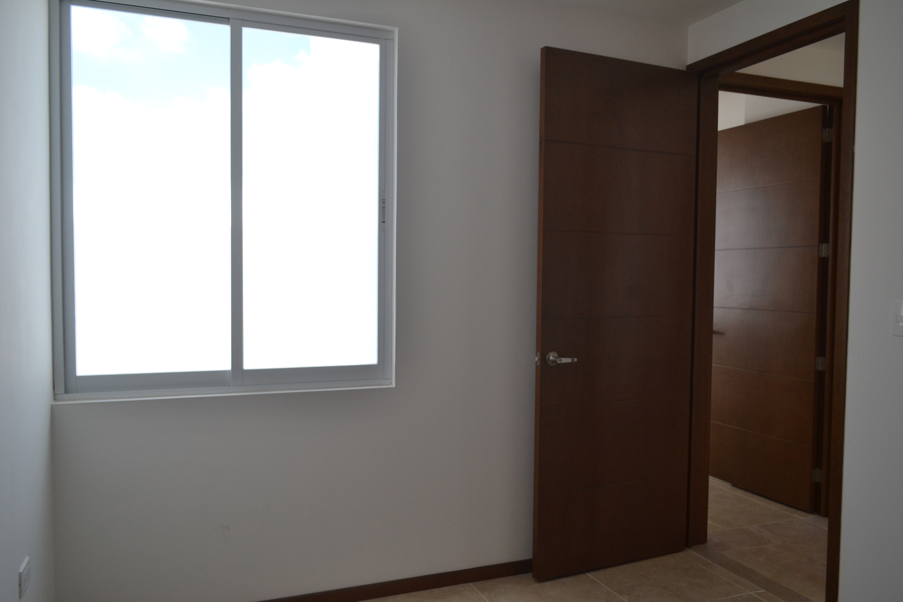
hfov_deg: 67.4
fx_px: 677
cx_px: 452
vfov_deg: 47.9
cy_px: 301
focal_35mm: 27
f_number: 4
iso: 400
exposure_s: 1/1000
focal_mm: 18
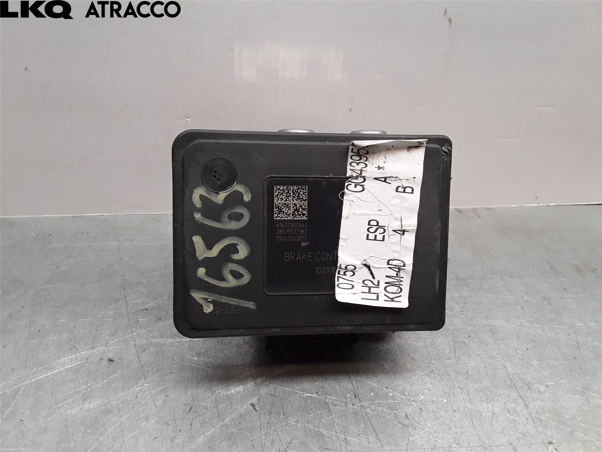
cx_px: 301
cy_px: 226
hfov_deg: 63.4
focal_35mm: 28
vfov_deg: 49.7
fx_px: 487
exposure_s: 1/100
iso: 80
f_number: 1.9
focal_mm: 2.91
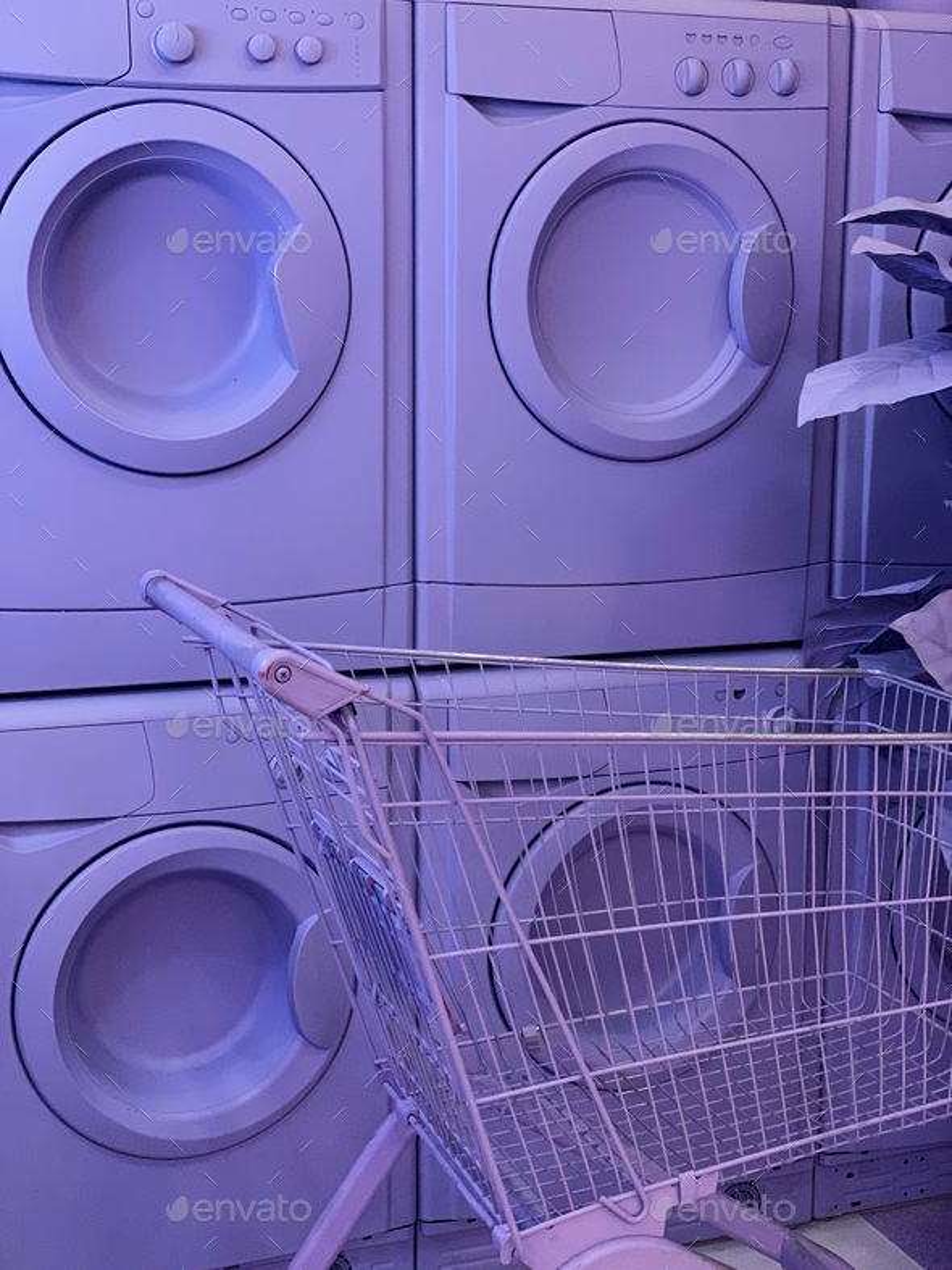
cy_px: 635
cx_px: 476
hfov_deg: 28.0
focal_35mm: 52
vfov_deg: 36.8
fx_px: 1907
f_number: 2.4
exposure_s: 1/60
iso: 320
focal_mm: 6
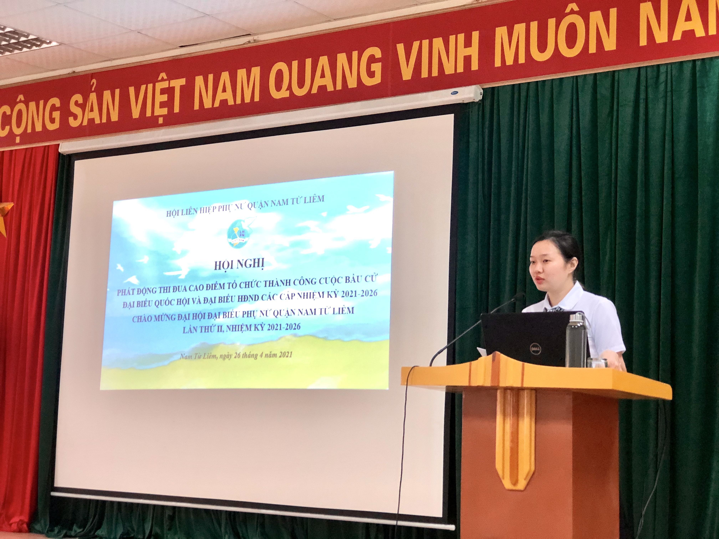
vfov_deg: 25.7
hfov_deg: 33.8
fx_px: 1184
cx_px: 360
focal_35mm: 57
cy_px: 270
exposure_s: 1/33
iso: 250
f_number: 2.8
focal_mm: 6.6
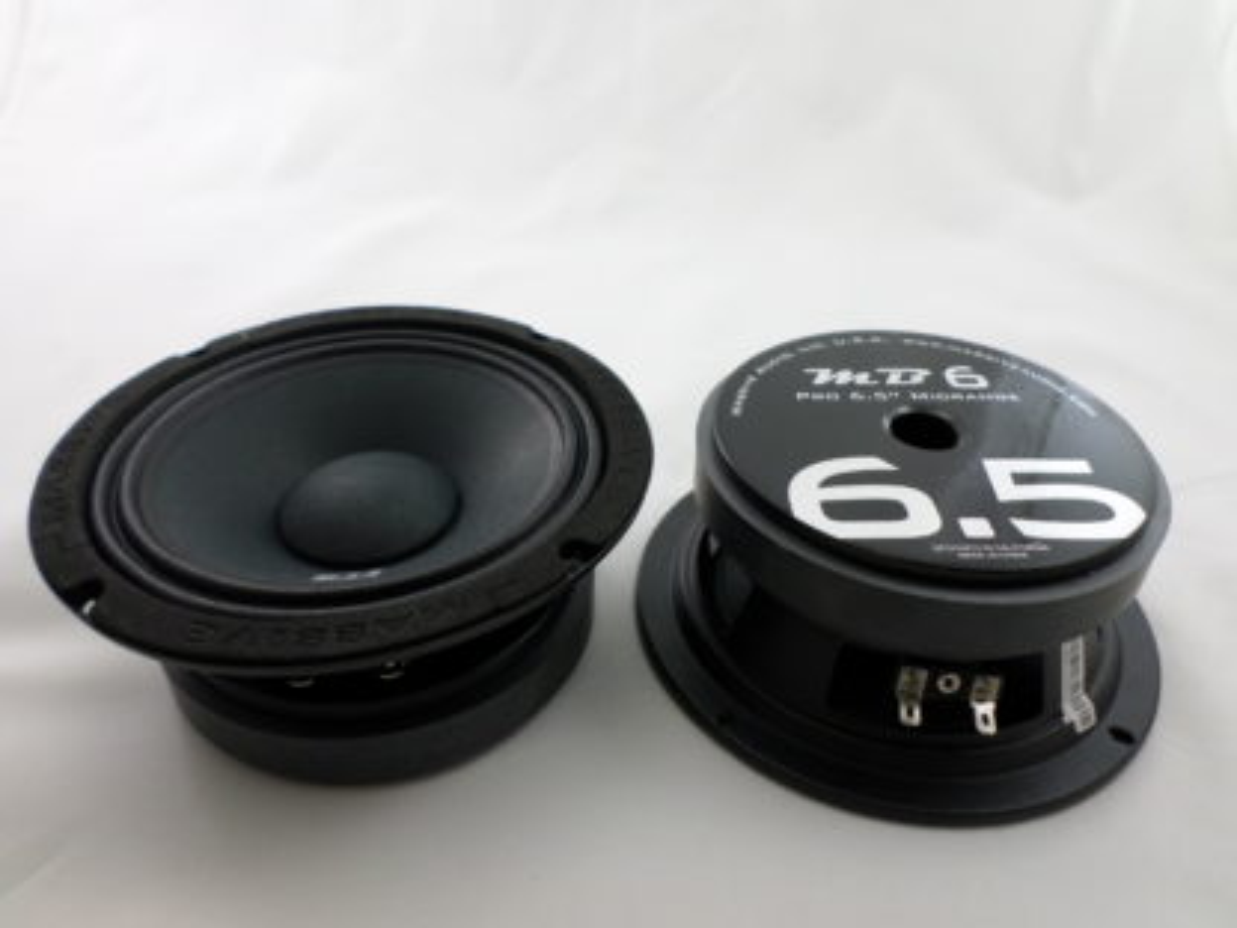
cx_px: 618
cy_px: 464
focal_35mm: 25
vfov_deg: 54.9
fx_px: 893
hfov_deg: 69.4
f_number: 2.5
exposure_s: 1/45
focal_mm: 4.5
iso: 80
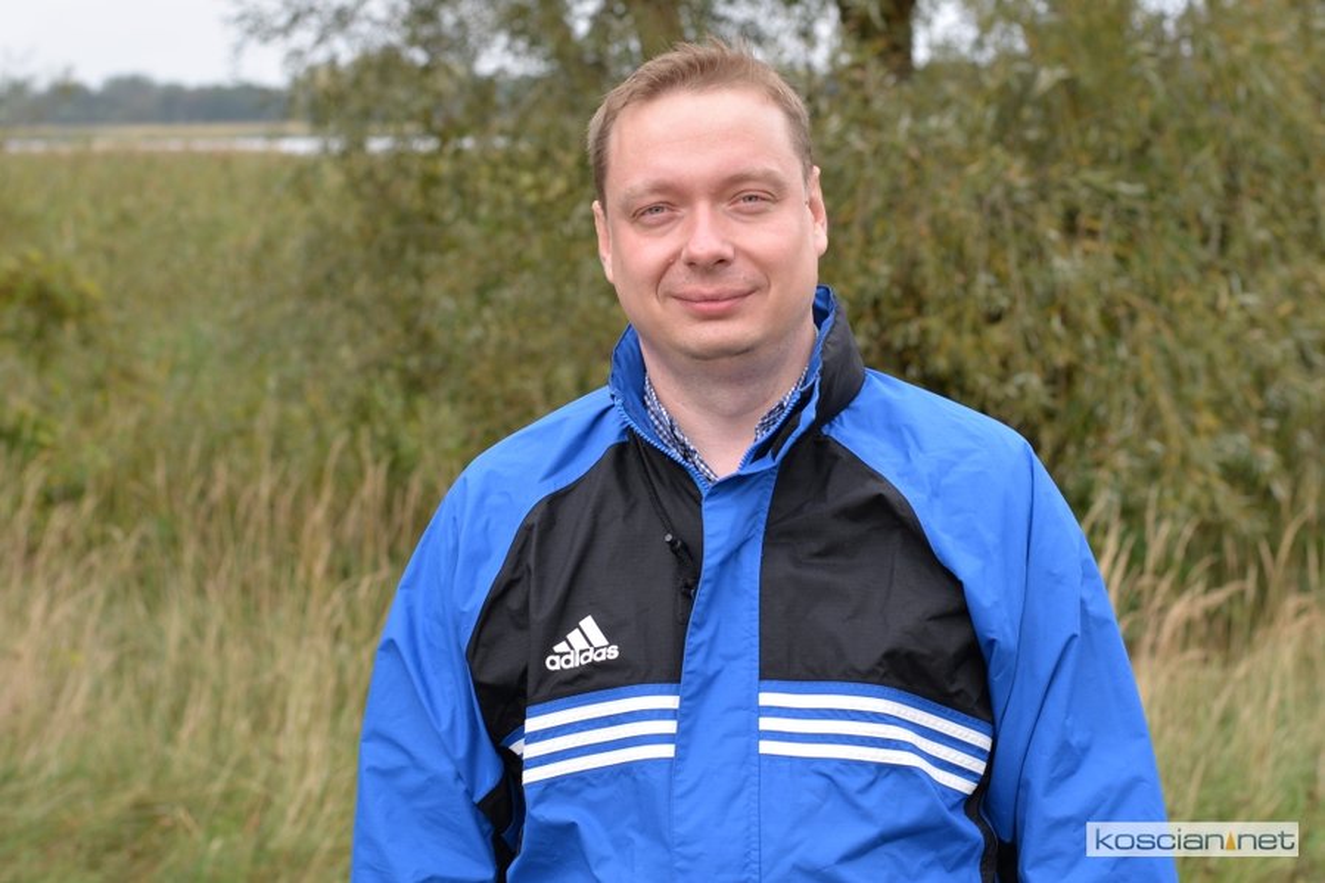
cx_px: 662
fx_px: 1840
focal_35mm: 50
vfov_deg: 27.0
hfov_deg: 39.6
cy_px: 442
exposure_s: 1/100
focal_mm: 50
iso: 100
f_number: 5
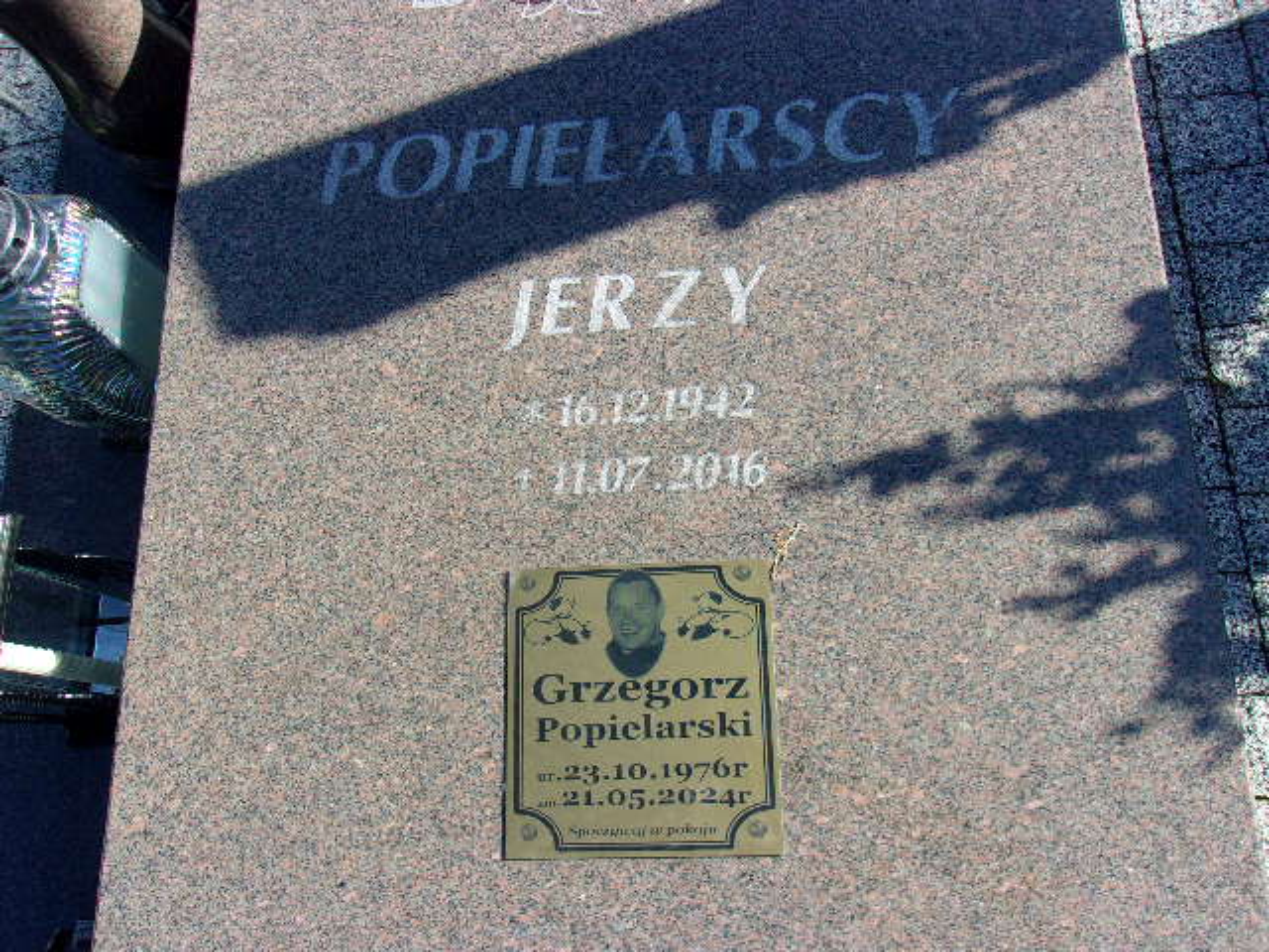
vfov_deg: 51.4
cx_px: 634
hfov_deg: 65.3
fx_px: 990
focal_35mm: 27
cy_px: 476
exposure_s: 1/56
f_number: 10.4
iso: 80
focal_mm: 4.9
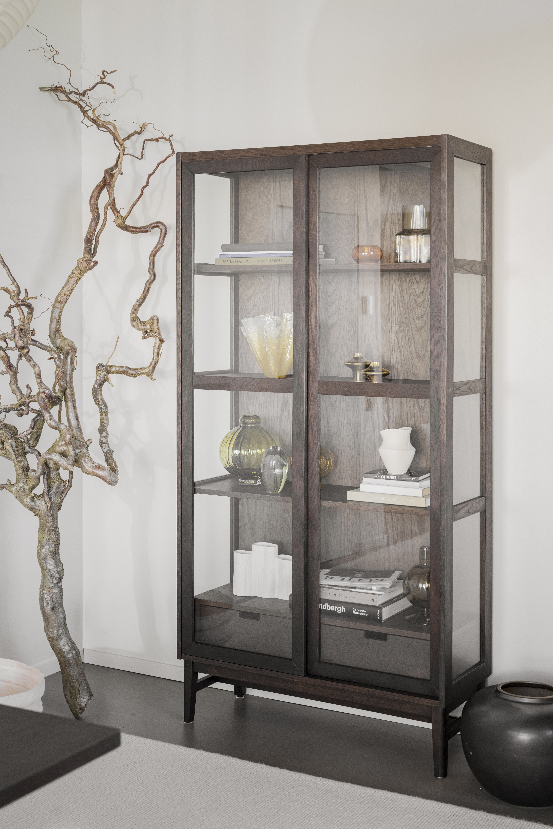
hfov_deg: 28.1
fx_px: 1106
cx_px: 276
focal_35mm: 48
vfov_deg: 41.1
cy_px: 414
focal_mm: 48
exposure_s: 1/80
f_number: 4
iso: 500
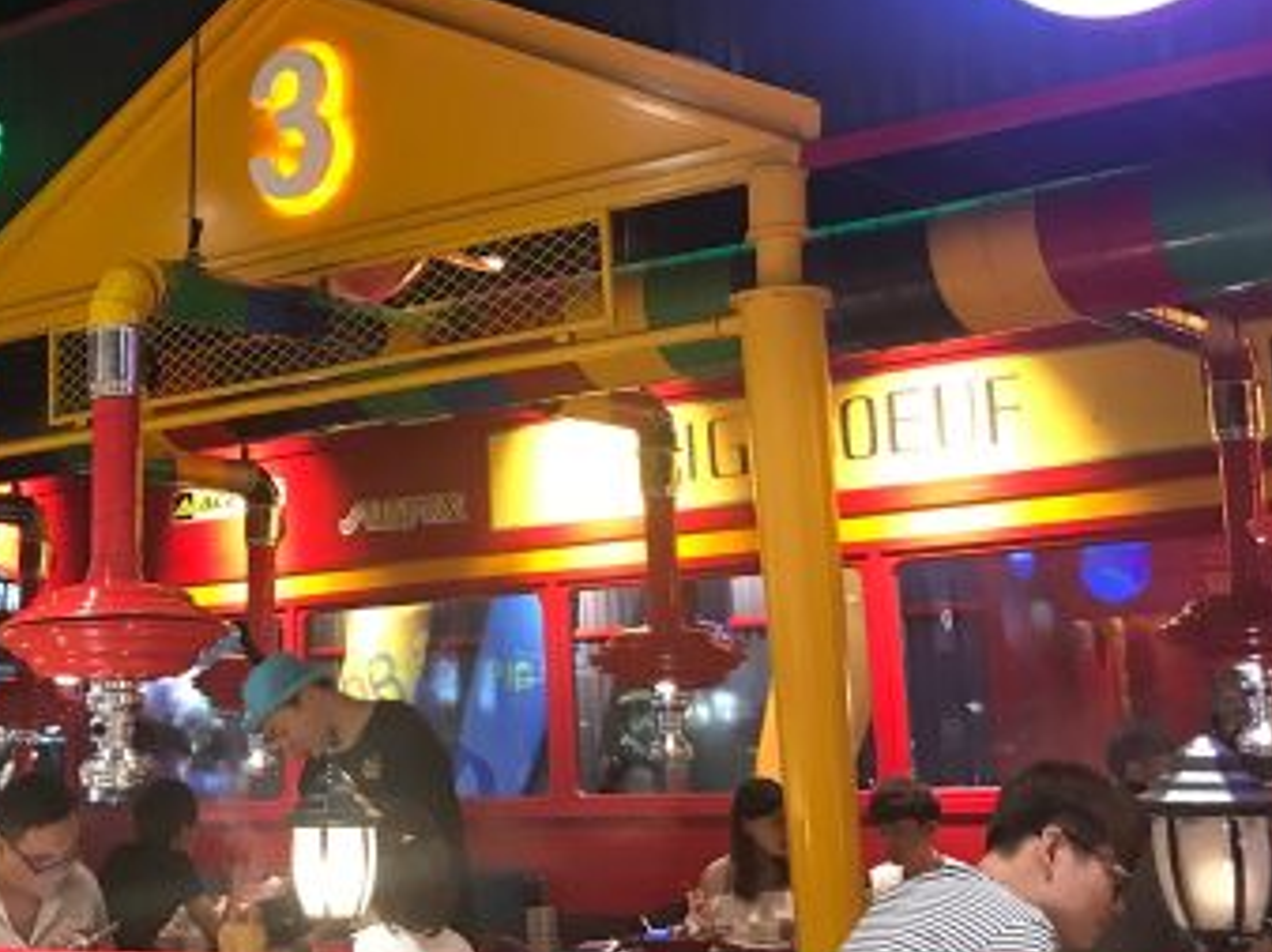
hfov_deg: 32.8
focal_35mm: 58
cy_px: 303
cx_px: 361
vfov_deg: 25.0
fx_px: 2130
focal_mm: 3.99
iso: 80
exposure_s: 1/17
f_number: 1.8
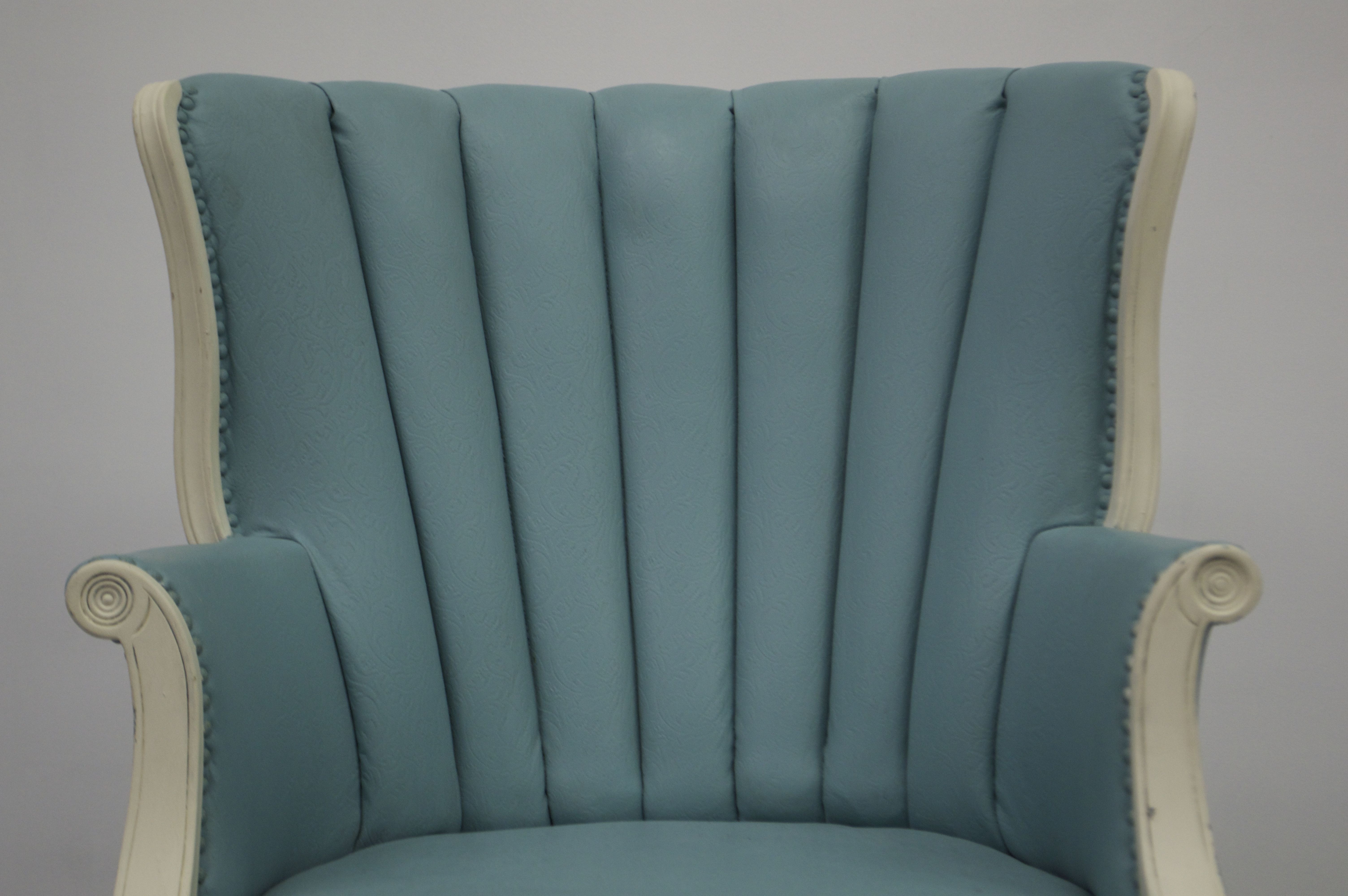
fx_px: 3086
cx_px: 674
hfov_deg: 24.6
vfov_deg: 16.5
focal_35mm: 82
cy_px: 448
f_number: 5.6
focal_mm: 55
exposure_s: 1/15
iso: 720
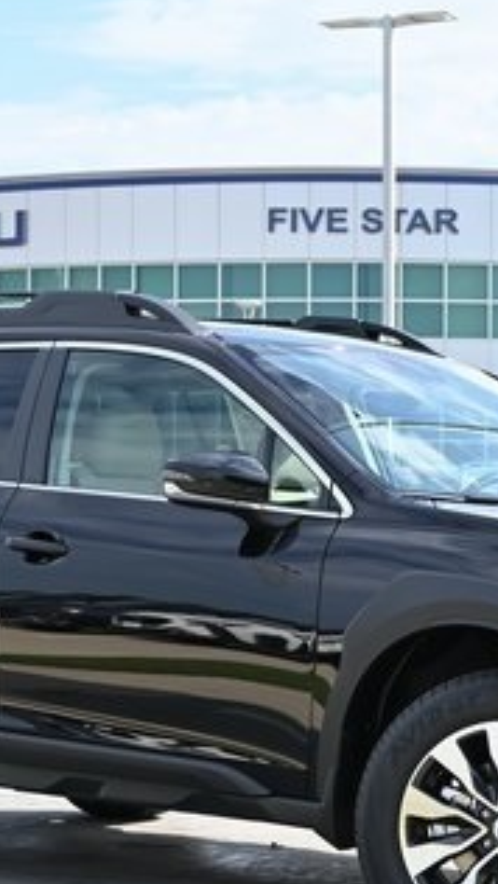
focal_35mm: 105
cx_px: 347
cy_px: 511
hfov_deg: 11.5
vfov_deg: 20.3
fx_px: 2464
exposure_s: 1/640
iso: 140
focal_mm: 33
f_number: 4.5
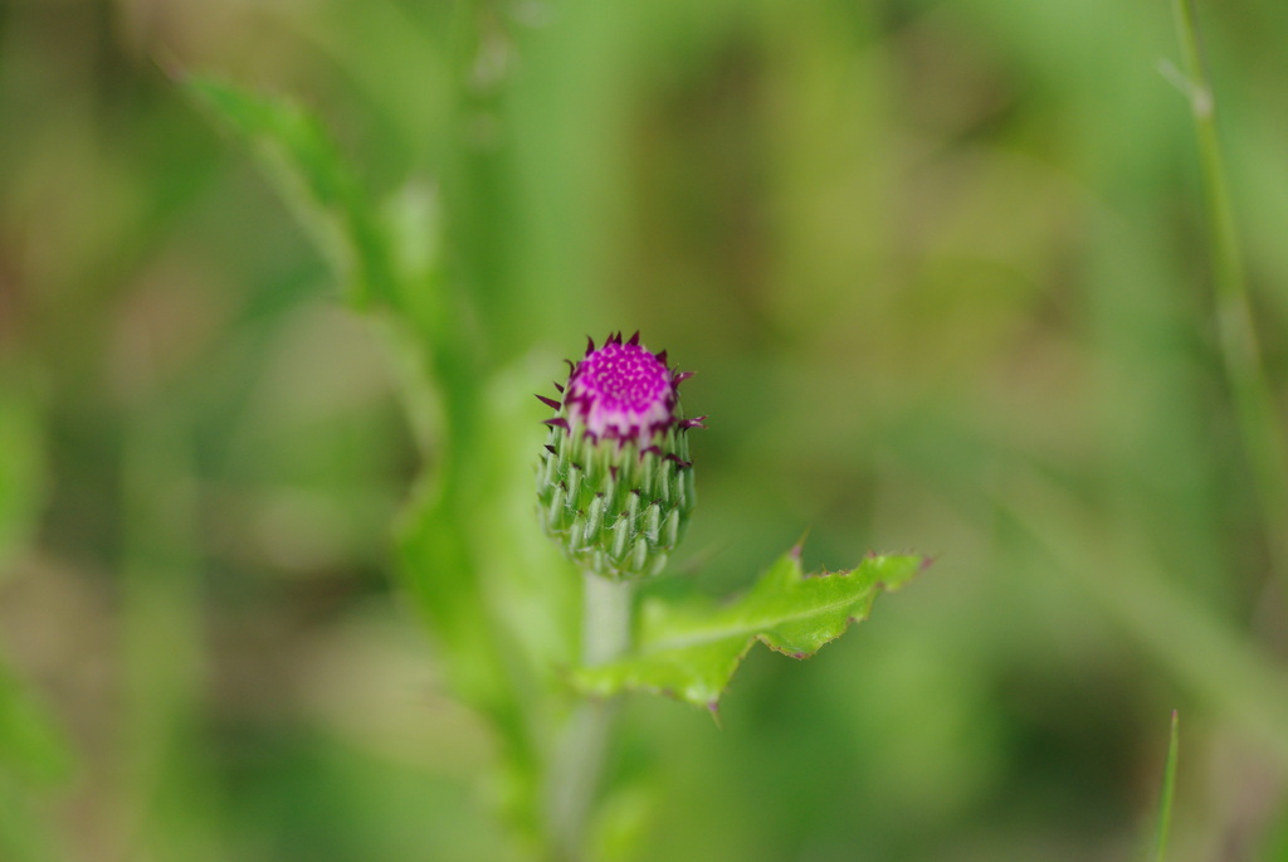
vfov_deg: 9.2
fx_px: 5372
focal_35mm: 150
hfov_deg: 13.7
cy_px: 431
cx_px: 644
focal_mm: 100
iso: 200
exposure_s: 1/1600
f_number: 3.5
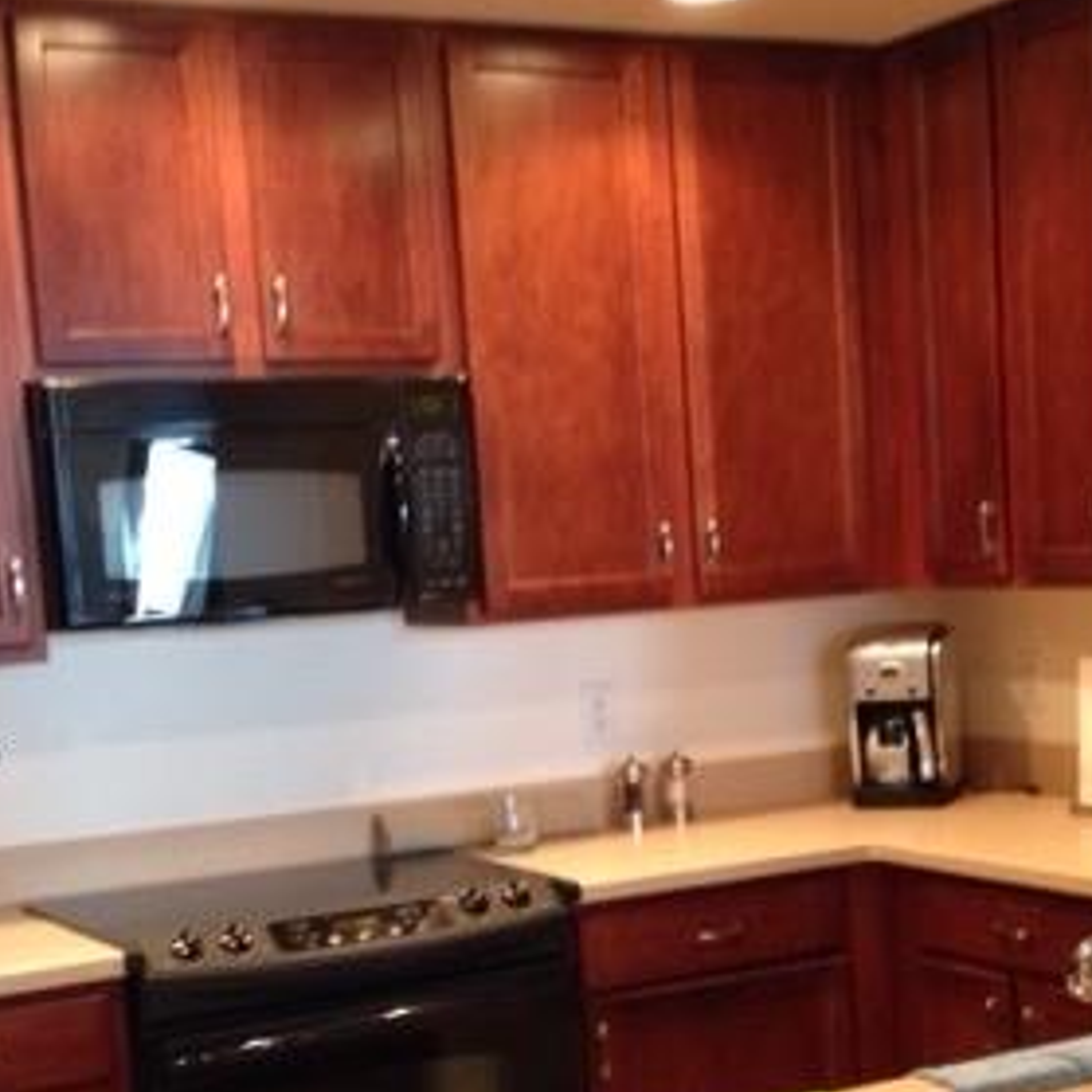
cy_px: 751
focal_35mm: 71
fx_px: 2534
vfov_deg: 24.2
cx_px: 705
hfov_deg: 24.2
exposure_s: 1/20
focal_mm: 4.28
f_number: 2.4
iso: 125
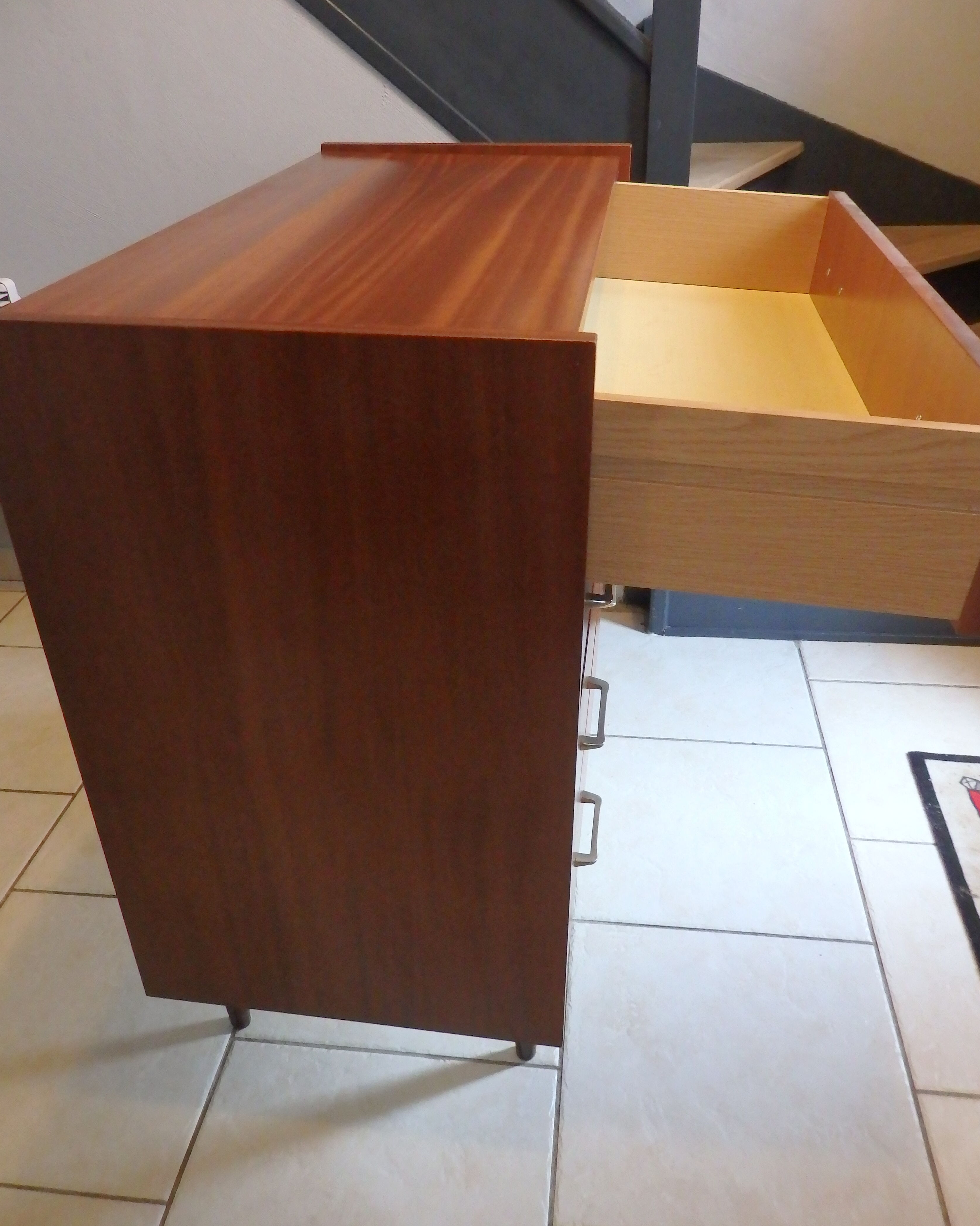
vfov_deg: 64.1
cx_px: 488
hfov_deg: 53.2
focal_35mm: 27
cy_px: 605
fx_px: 979
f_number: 3
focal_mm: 4.5
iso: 800
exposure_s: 1/30
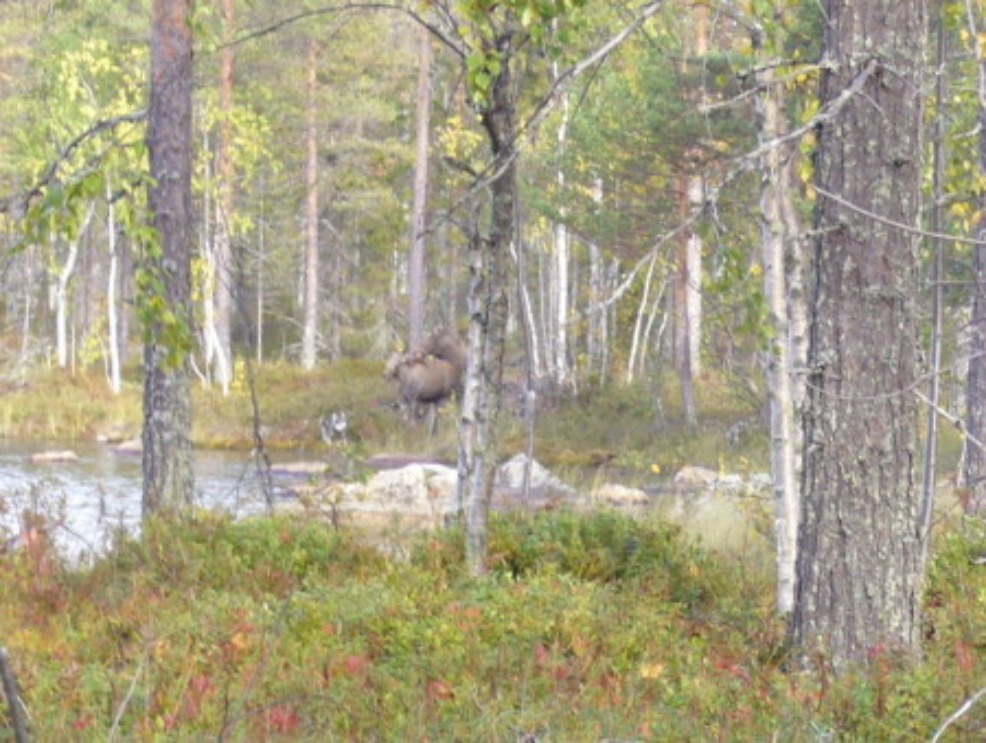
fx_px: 2996
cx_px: 493
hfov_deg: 18.7
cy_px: 372
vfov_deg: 14.1
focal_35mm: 105
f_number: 5
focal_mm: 17.4
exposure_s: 1/30
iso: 80
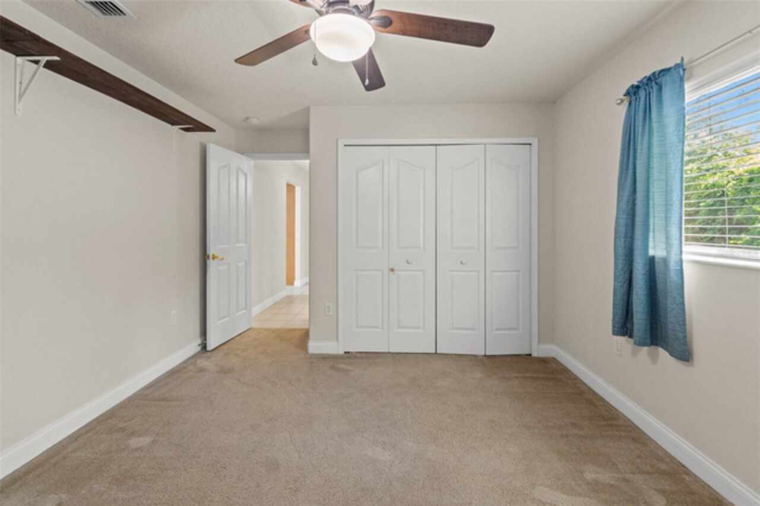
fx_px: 332
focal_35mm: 16
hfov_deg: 97.7
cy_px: 253
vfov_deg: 74.6
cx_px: 380
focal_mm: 10.5
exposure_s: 1/6
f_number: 7.1
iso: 400
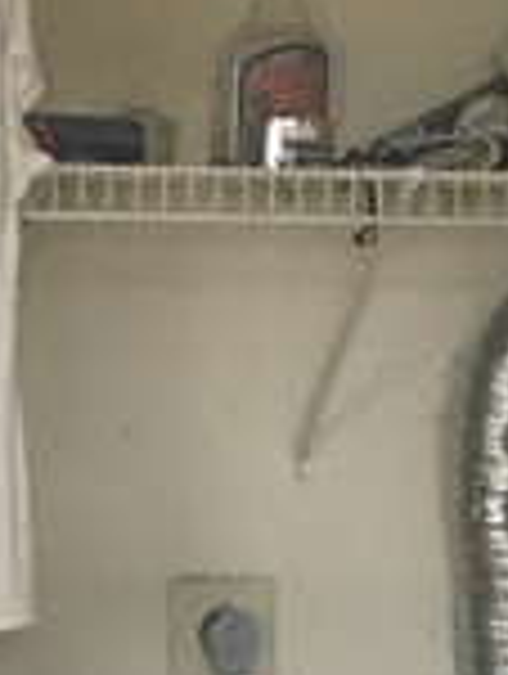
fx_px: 2888
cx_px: 58
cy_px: 1098
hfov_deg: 10.0
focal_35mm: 148
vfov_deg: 12.5
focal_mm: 4.15
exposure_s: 1/15
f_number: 2.2
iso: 100
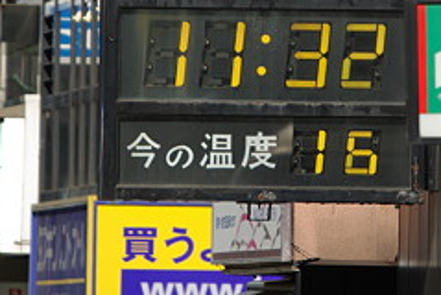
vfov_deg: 1.6
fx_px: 10756
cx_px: 295
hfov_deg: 2.3
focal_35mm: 877
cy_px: 49
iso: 100
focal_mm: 310
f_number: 6.7
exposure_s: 1/350
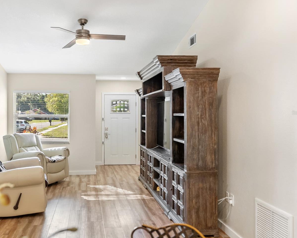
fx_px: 299
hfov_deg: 52.4
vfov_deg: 43.3
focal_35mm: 34
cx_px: 115
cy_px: 113
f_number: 2.8
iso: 2000
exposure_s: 1/500
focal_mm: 27
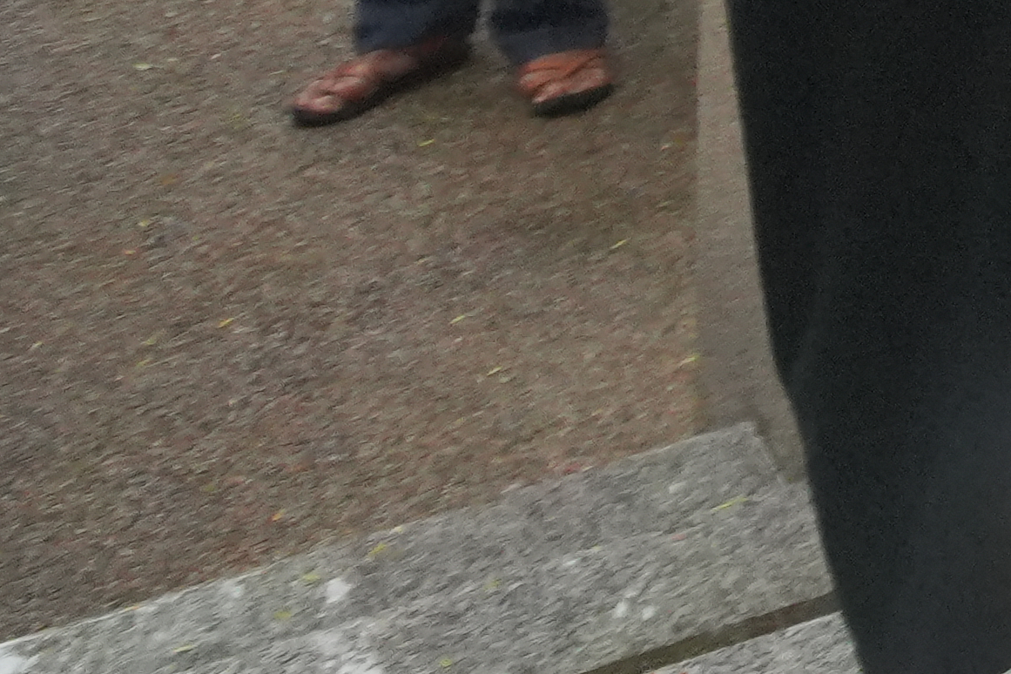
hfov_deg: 12.7
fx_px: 3145
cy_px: -1095
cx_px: 2627
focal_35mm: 112
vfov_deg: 10.2
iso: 2500
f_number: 9
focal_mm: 14
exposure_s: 1/800
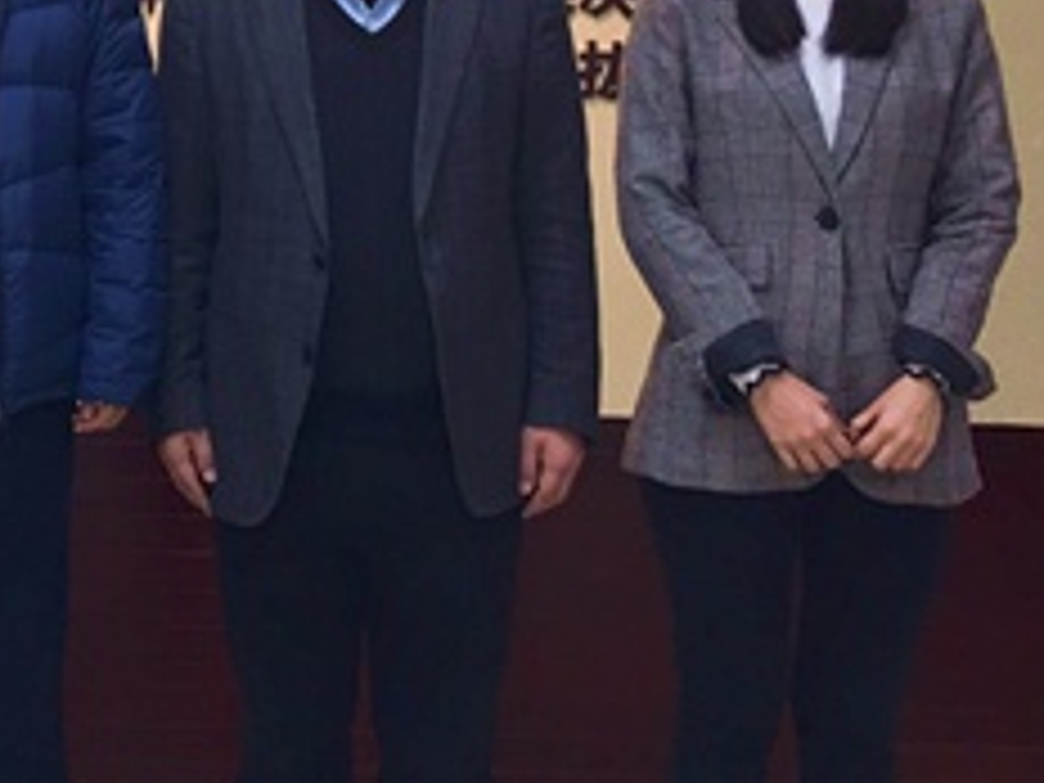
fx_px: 2413
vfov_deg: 18.2
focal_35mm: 80
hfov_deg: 23.1
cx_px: -86
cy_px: 90
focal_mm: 4.15
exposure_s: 1/17
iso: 40
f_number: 2.2
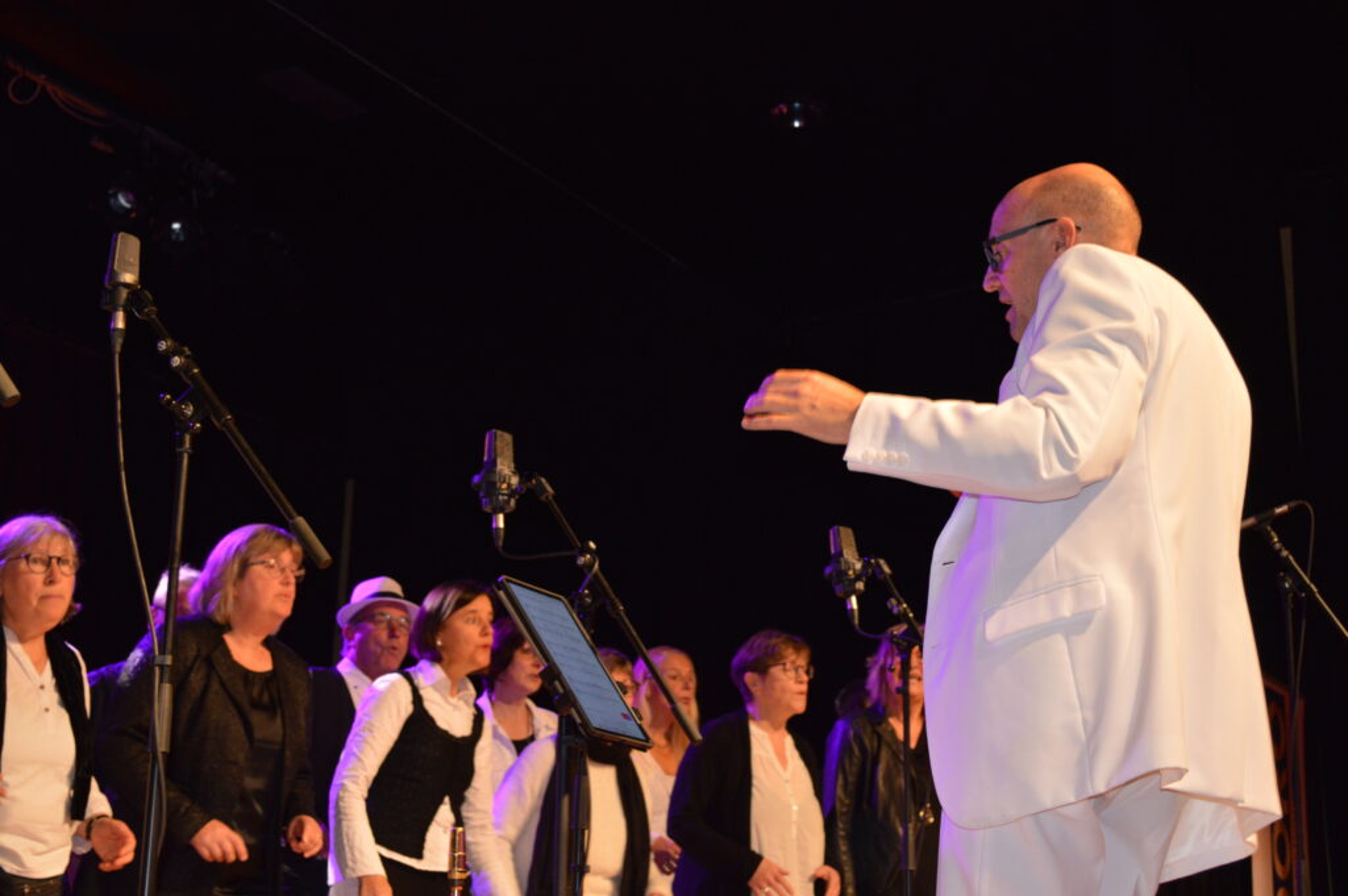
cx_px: 674
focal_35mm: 54
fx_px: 2020
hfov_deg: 36.9
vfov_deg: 25.0
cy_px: 448
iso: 800
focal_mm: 36
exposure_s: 1/60
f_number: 5
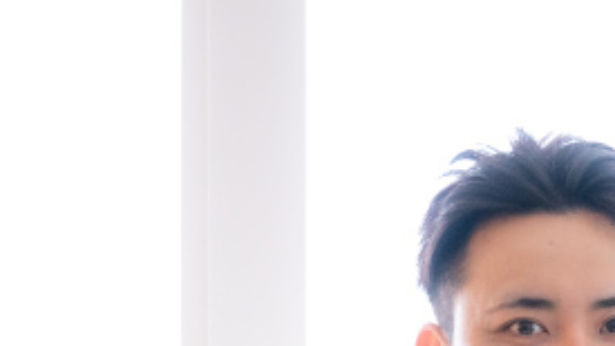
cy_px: 552
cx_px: 742
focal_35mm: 128
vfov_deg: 9.2
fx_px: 2088
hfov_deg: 16.1
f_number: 4
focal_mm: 42
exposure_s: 1/200
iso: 3200
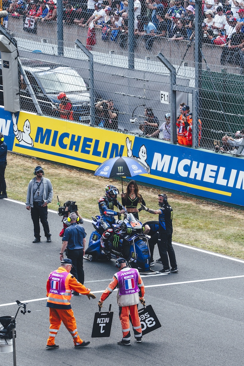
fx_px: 2776
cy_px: 226
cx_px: 124
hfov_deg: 5.0
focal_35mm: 273
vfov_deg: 7.5
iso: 500
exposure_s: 1/200
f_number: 13
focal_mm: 200
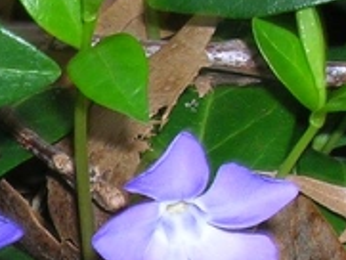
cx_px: -42
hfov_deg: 7.6
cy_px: 277
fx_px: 2601
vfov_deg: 5.7
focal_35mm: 260
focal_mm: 7.7
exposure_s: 1/60.1
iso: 50
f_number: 5.4
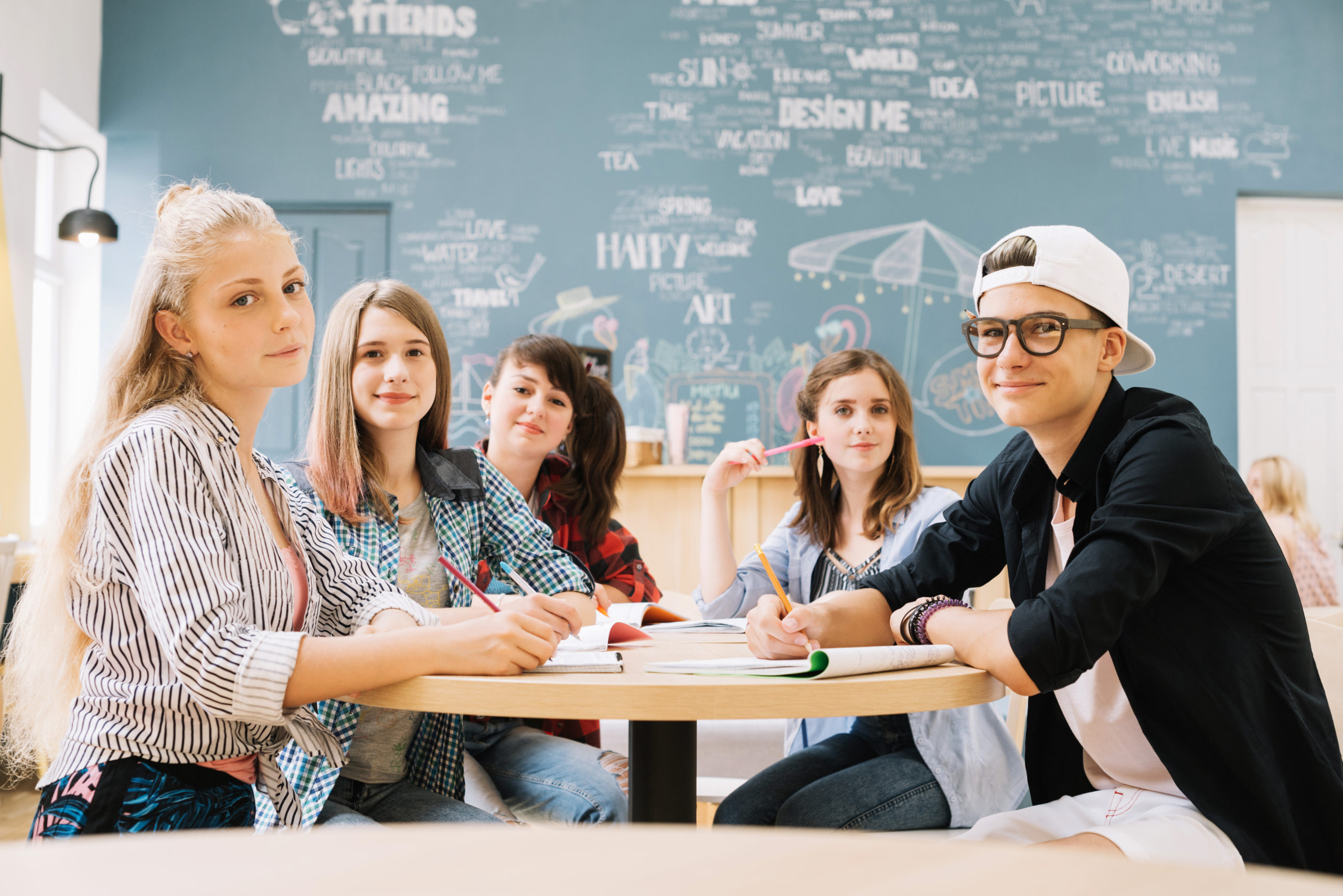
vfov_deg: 27.0
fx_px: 1866
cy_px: 448
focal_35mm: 50
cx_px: 672
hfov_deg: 39.6
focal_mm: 50
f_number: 5
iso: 640
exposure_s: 1/100
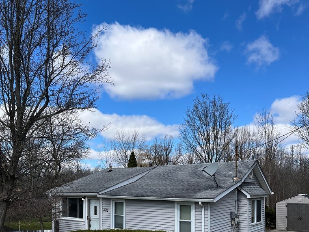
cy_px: 184
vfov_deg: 39.2
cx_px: 155
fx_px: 312
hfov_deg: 52.6
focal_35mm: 35
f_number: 1.6
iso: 50
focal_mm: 5.1
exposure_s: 1/3049
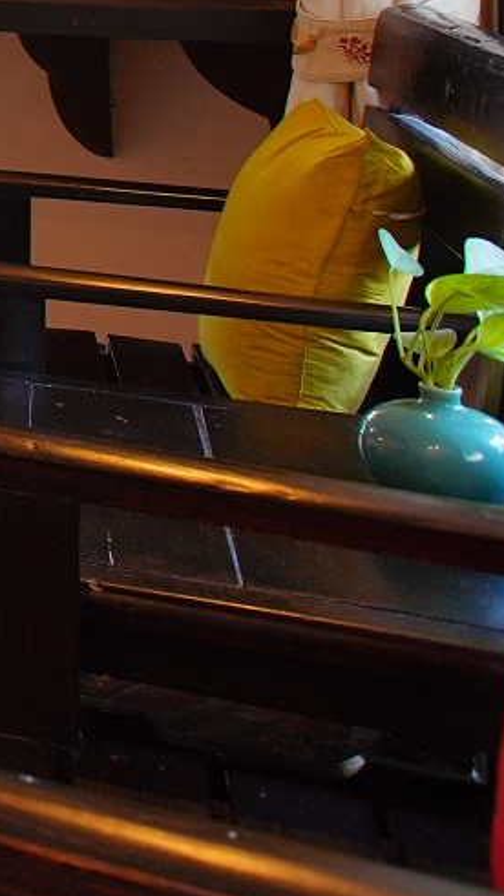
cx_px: -1116
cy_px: -173
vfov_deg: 26.8
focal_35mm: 70
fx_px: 1664
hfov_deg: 10.4
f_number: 4.5
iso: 1000
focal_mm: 16
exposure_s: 1/30
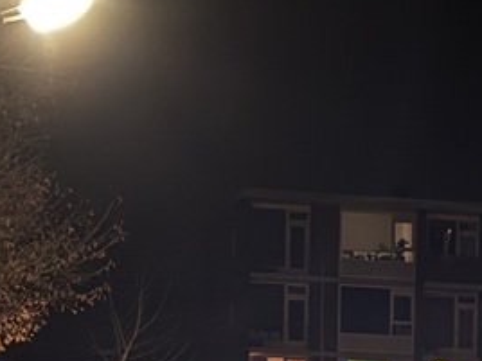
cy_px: 542
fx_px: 2701
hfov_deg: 10.0
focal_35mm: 194
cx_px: 649
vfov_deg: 7.5
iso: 200
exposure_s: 1/5
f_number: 1.6
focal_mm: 5.96
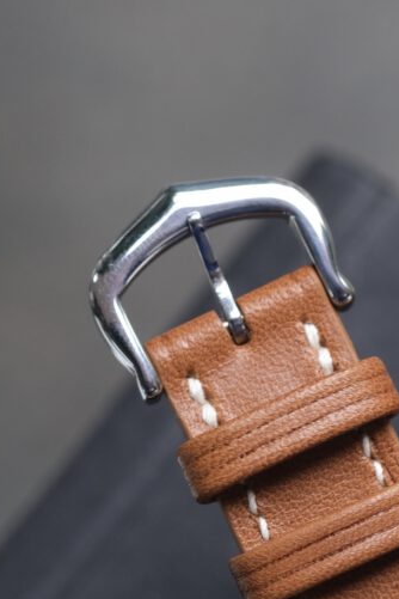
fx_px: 2909
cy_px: 389
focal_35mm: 175
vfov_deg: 11.7
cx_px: 339
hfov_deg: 7.8
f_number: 5
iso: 1000
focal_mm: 60
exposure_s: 1/80
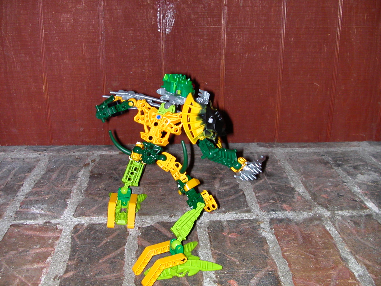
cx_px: 190
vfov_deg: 38.7
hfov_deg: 50.1
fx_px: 407
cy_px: 143
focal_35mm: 37
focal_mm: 5.6
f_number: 2.7
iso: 100
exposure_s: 1/59.9
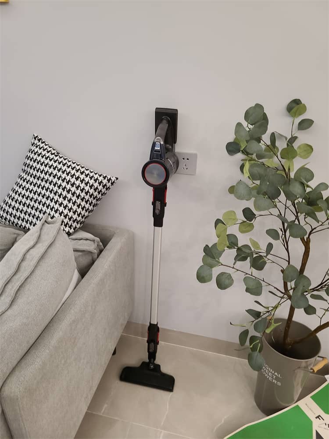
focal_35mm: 26
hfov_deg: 53.1
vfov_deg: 67.3
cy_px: 220
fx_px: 329
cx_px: 164
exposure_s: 1/33
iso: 640
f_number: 1.8
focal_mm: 5.4
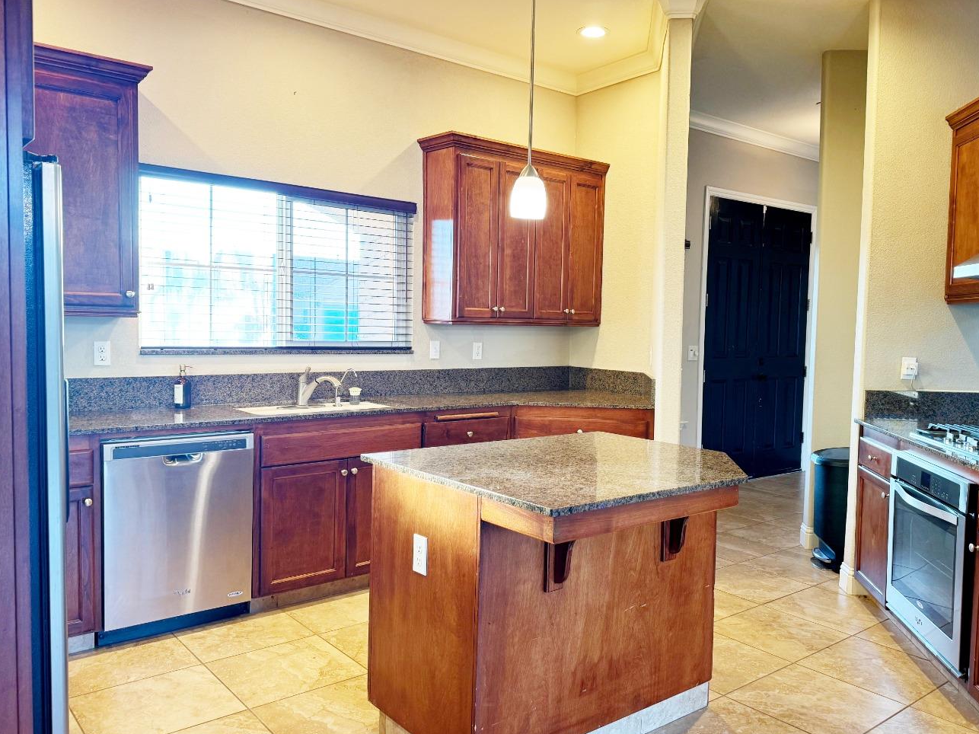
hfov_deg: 63.3
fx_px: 792
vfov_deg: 49.7
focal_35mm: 28
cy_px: 365
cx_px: 542
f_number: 1.78
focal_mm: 6.76
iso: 125
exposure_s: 1/60
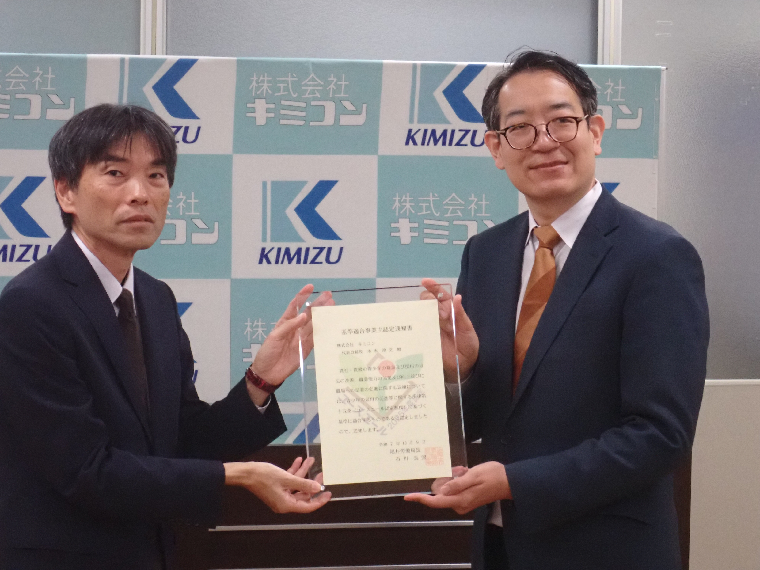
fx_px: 2196
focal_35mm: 100
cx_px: 380
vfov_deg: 14.8
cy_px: 285
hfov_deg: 19.6
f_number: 4.9
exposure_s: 1/100
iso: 1600
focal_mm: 18
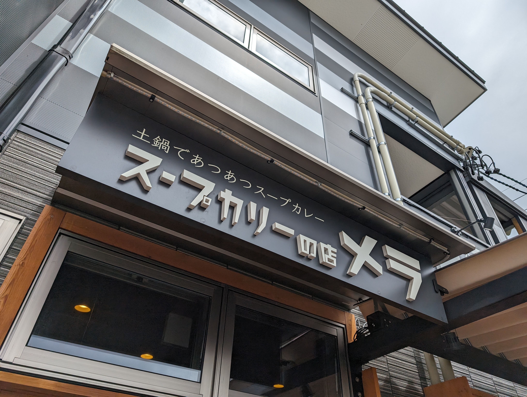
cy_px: 198
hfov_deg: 71.5
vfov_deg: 56.9
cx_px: 264
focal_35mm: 24
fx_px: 366
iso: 20
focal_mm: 6.9
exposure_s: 1/2062
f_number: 1.68
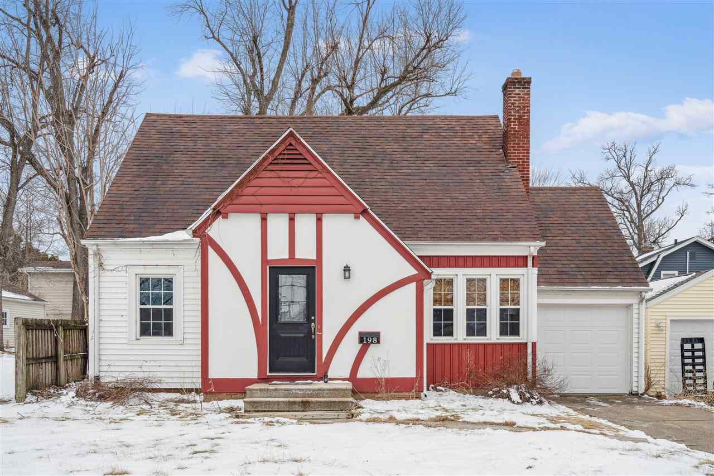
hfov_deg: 61.9
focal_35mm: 30
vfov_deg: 43.6
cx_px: 357
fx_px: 595
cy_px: 238
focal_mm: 30
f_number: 8
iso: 400
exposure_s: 1/1250
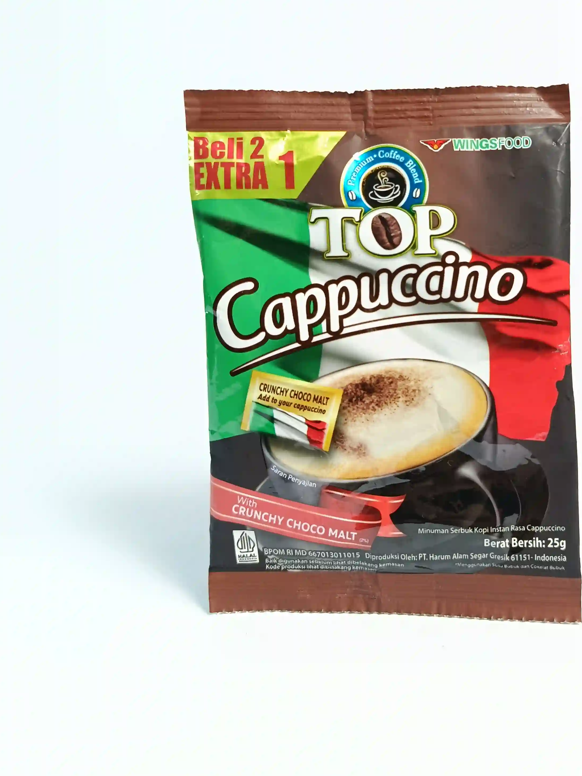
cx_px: 395
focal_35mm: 33
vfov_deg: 55.0
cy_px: 317
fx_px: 740
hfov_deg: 42.3
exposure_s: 1/100
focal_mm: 5.24
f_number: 1.7
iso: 299
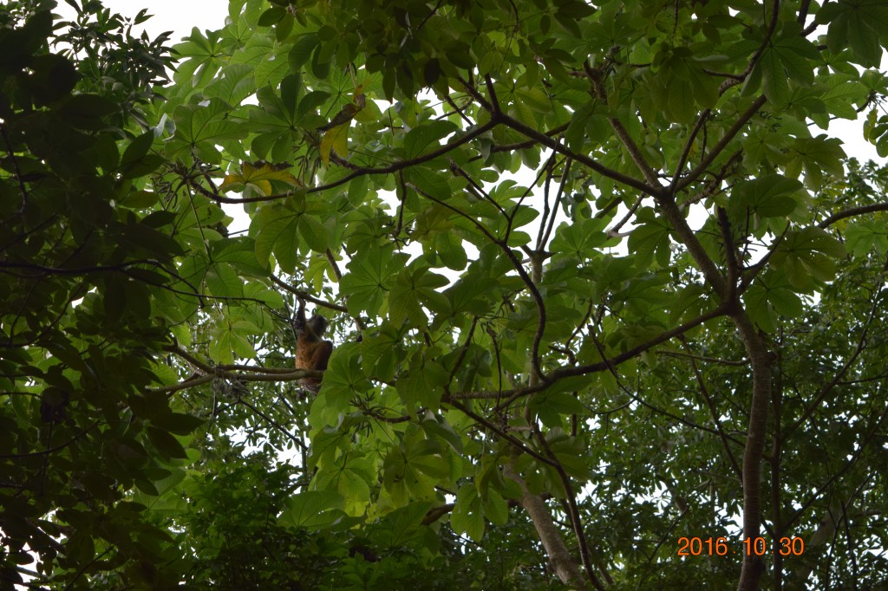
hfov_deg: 24.6
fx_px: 2034
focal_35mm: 82
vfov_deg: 16.5
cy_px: 296
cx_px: 444
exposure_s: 1/60
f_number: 5.6
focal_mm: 55
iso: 360
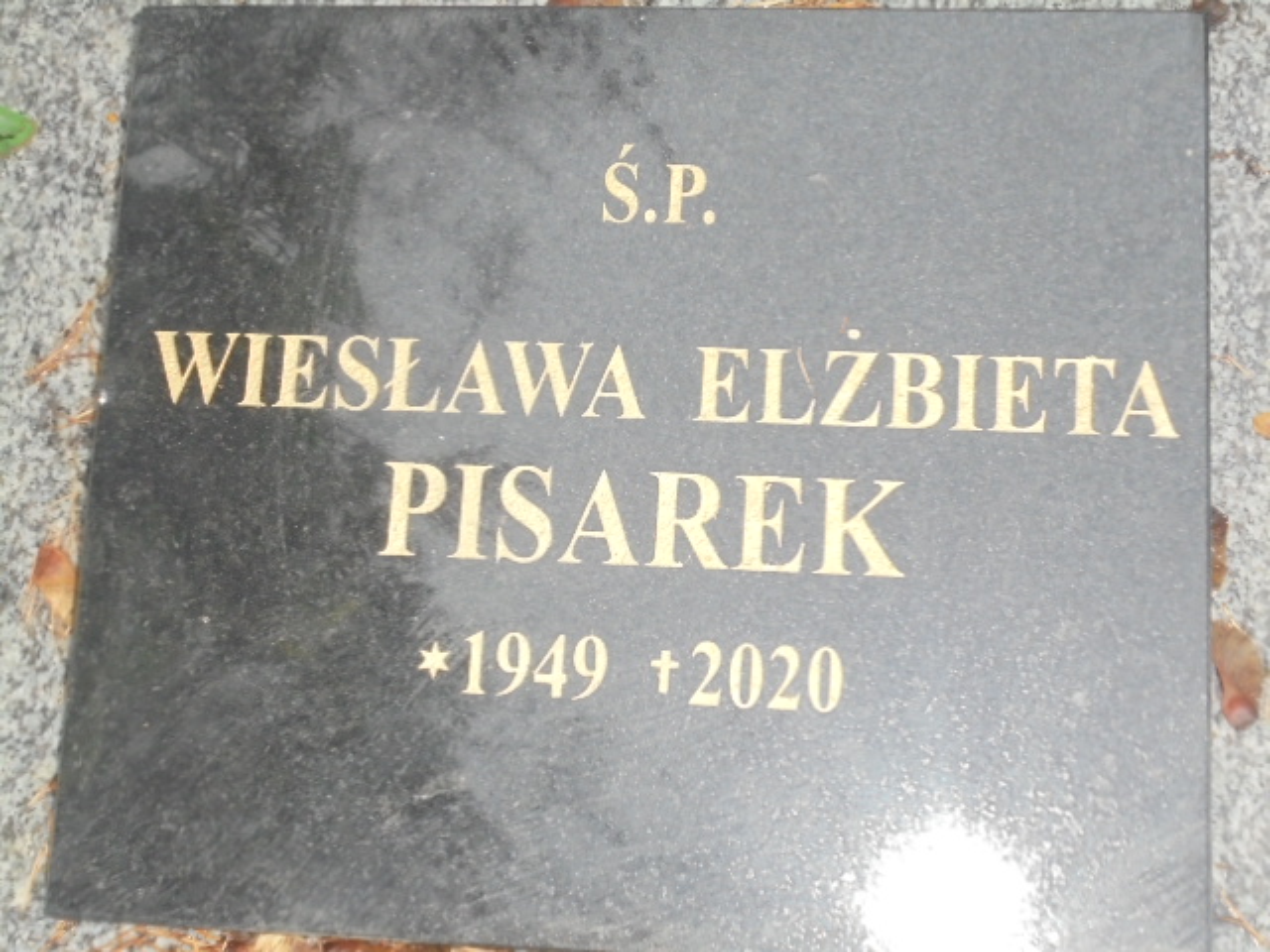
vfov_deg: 26.1
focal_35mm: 56
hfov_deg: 34.3
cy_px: 476
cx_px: 635
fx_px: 2055
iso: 320
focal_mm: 10.1
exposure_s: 1/30
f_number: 5.2
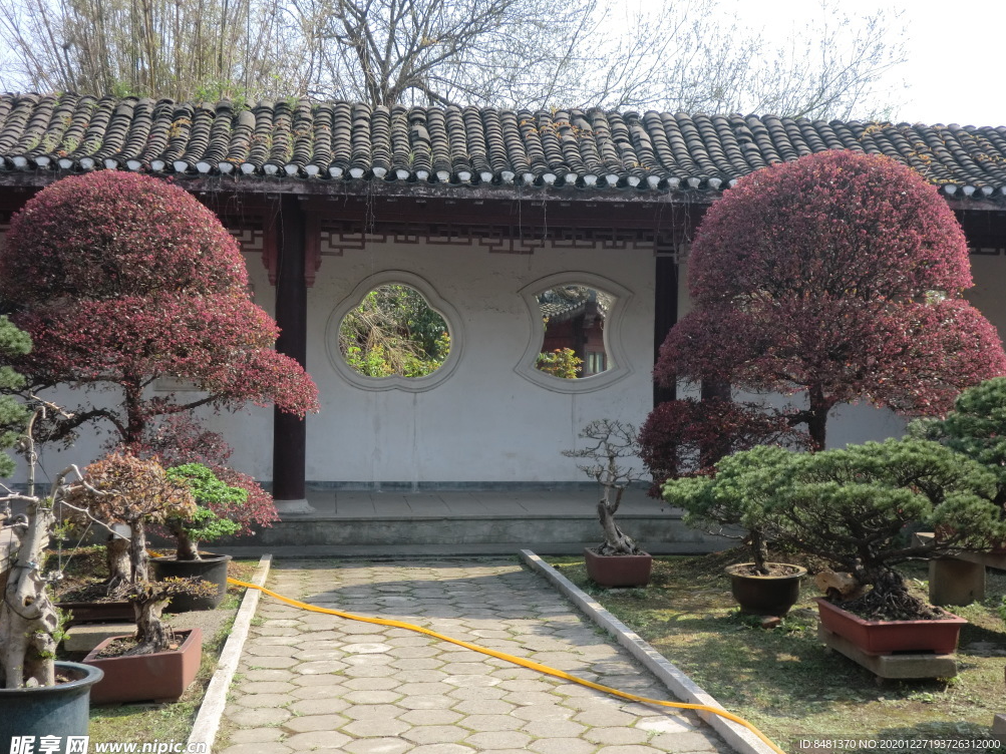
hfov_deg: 39.7
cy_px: 379
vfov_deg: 30.3
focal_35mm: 48
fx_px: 1395
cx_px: 508
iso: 50
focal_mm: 8.46
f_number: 3.4
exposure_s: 1/250
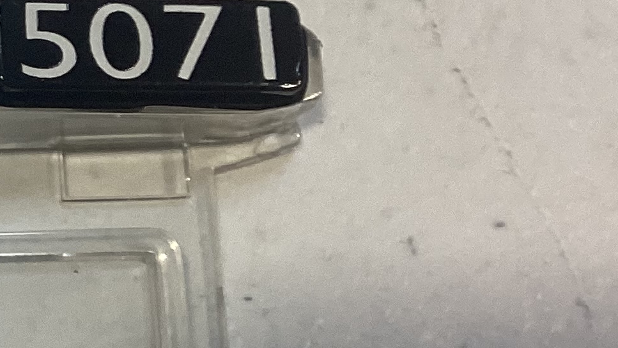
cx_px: -282
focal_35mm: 114
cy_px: 281
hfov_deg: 17.1
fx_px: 1868
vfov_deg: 10.6
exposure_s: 1/60
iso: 80
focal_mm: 3.3
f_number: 2.4
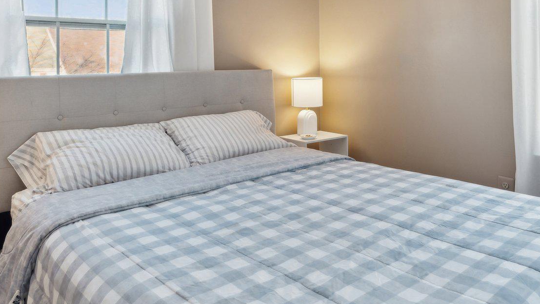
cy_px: 71
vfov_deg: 36.8
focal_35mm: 31
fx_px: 444
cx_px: 308
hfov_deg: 62.3
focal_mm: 16
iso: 500
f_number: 8
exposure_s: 1/25
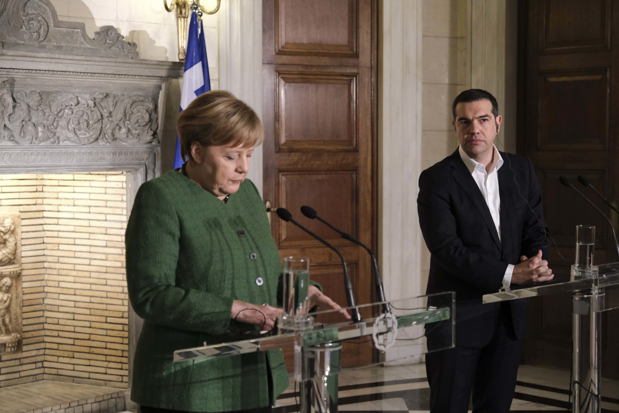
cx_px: 310
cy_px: 206
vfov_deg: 23.4
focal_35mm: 58
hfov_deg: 34.5
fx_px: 997
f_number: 2.8
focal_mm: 38.8
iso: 3200
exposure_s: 1/250
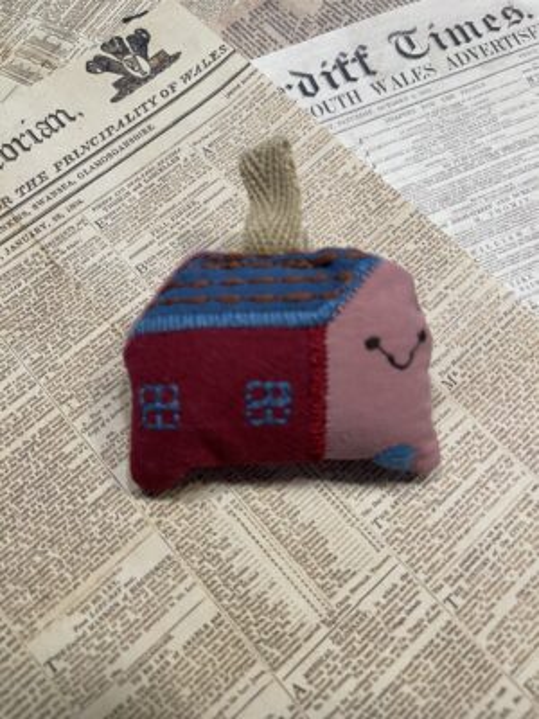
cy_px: 360
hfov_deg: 54.9
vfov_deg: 69.4
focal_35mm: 25
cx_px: 270
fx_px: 519
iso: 80
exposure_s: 1/50
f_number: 1.6
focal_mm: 5.1
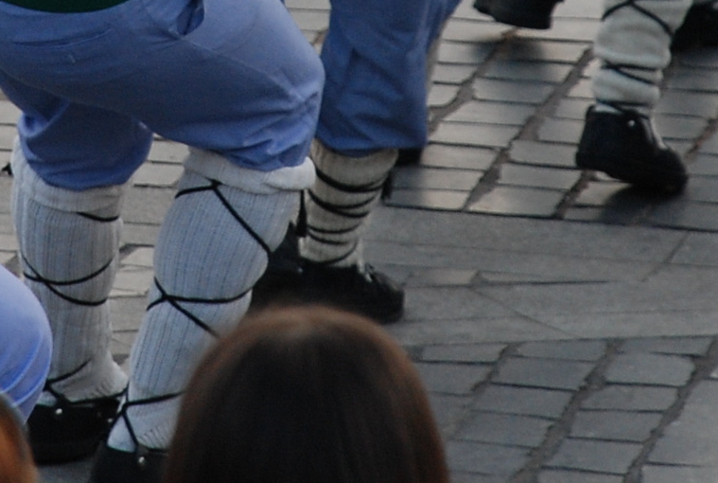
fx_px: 12815
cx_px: 108
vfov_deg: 2.2
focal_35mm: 641
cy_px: -212
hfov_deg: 3.2
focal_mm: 112
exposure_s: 1/250
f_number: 5.6
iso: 400
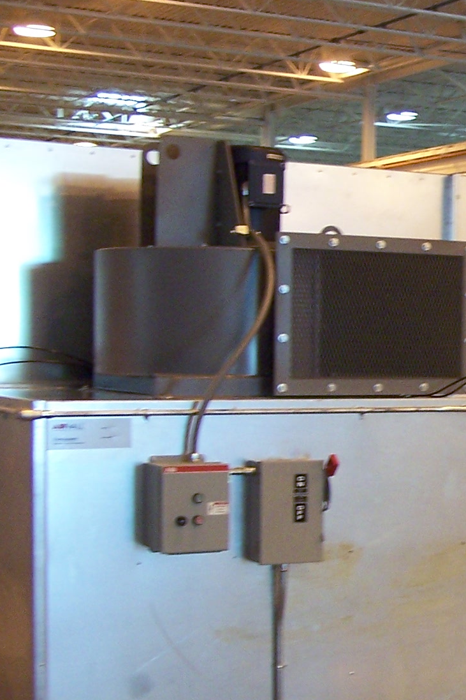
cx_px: 669
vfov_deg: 24.4
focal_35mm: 83
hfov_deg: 15.4
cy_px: 412
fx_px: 1612
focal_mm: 6.3
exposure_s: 1/20
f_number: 2.8
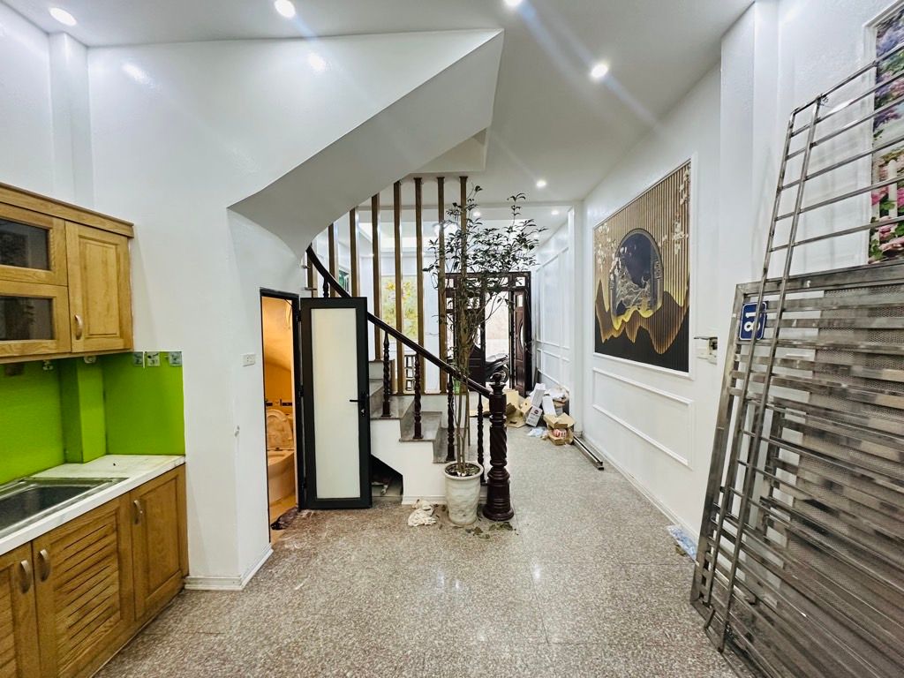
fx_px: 366
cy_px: 339
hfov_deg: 102.1
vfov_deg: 85.7
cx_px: 452
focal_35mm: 14
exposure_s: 1/50
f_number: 2.2
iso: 250
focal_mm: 2.22
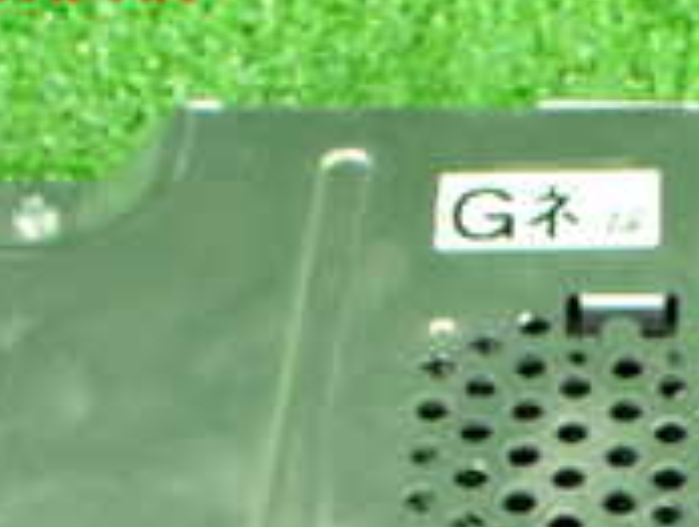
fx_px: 2507
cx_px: 671
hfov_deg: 15.6
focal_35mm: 124
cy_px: 829
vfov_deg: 11.4
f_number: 2.5
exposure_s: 1/40
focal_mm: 6.37
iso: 1000
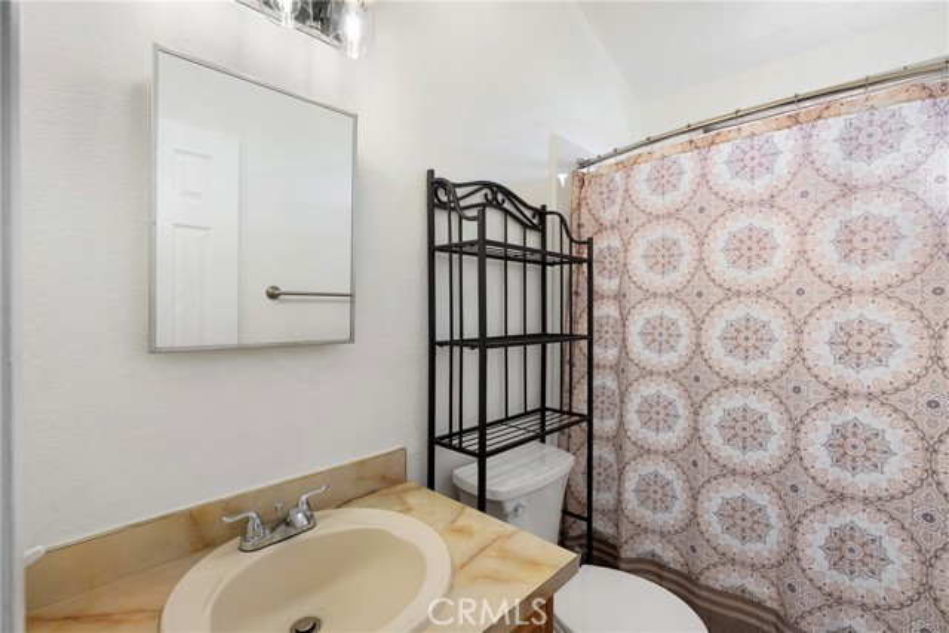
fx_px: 422
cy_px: 316
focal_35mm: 16
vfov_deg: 73.8
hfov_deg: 96.7
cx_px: 474
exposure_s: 1/8
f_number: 9
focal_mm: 16
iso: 2500
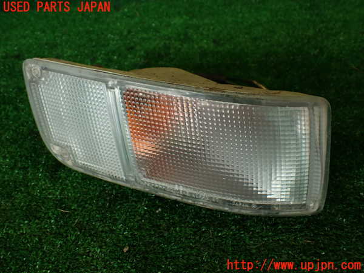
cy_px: 136
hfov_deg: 56.8
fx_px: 336
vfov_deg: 44.2
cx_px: 182
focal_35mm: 32
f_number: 2.4
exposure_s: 1/100
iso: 100
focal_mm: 5.79
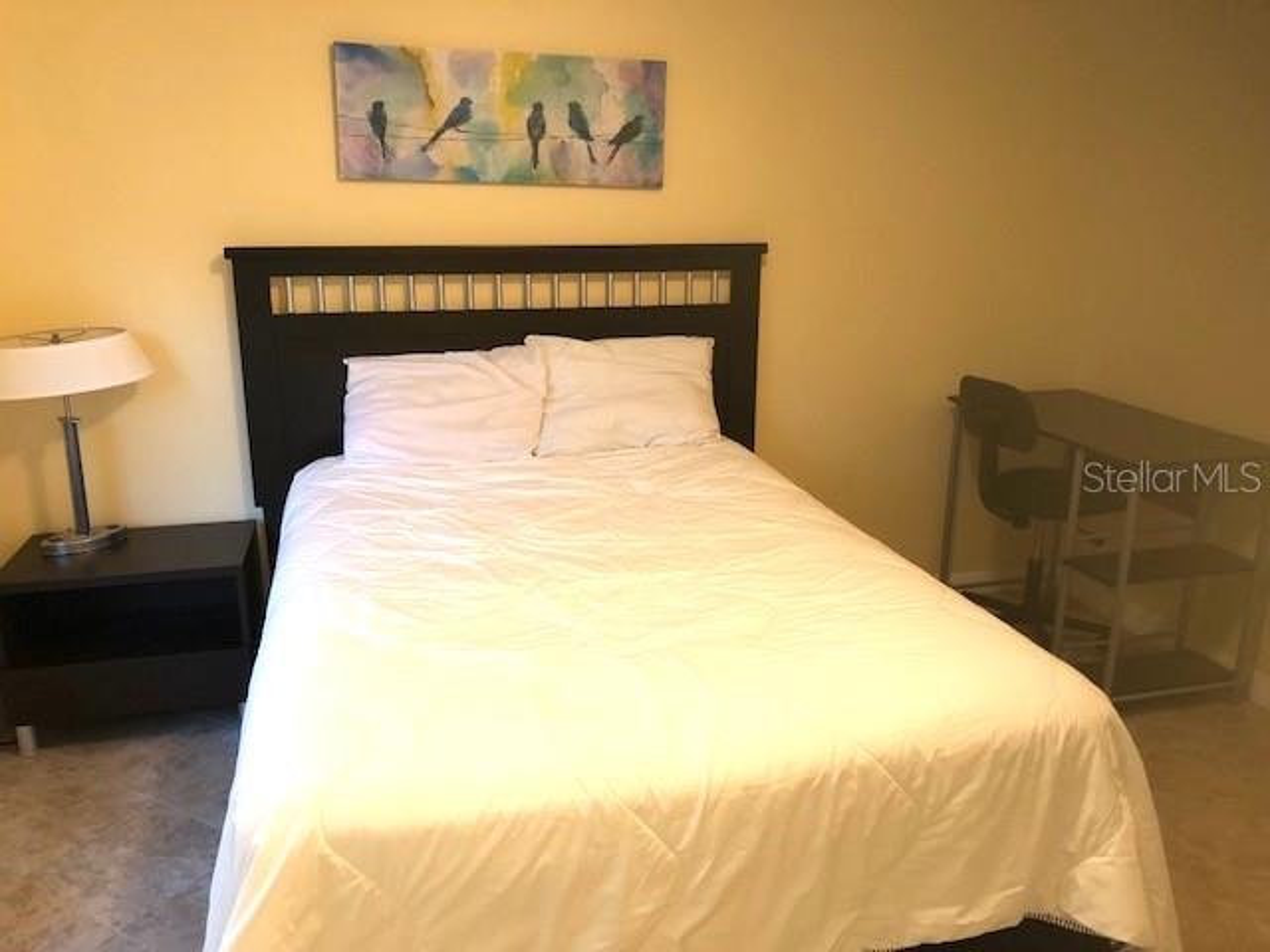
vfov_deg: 48.2
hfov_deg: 61.7
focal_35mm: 29
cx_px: 635
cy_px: 476
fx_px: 1064
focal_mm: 3.99
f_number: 1.8
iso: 64
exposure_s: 1/15
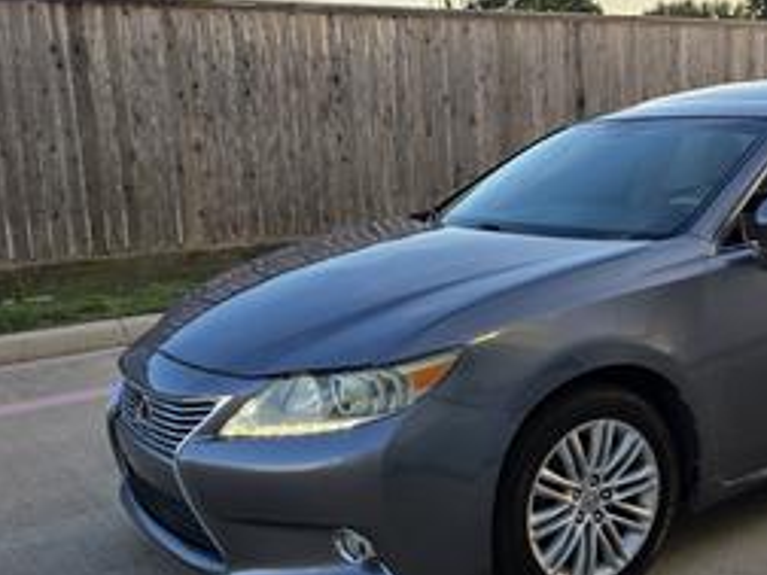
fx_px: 1019
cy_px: 347
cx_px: 560
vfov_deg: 31.4
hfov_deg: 40.3
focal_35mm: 46
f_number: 1.7
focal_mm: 6.3
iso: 40
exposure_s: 1/359
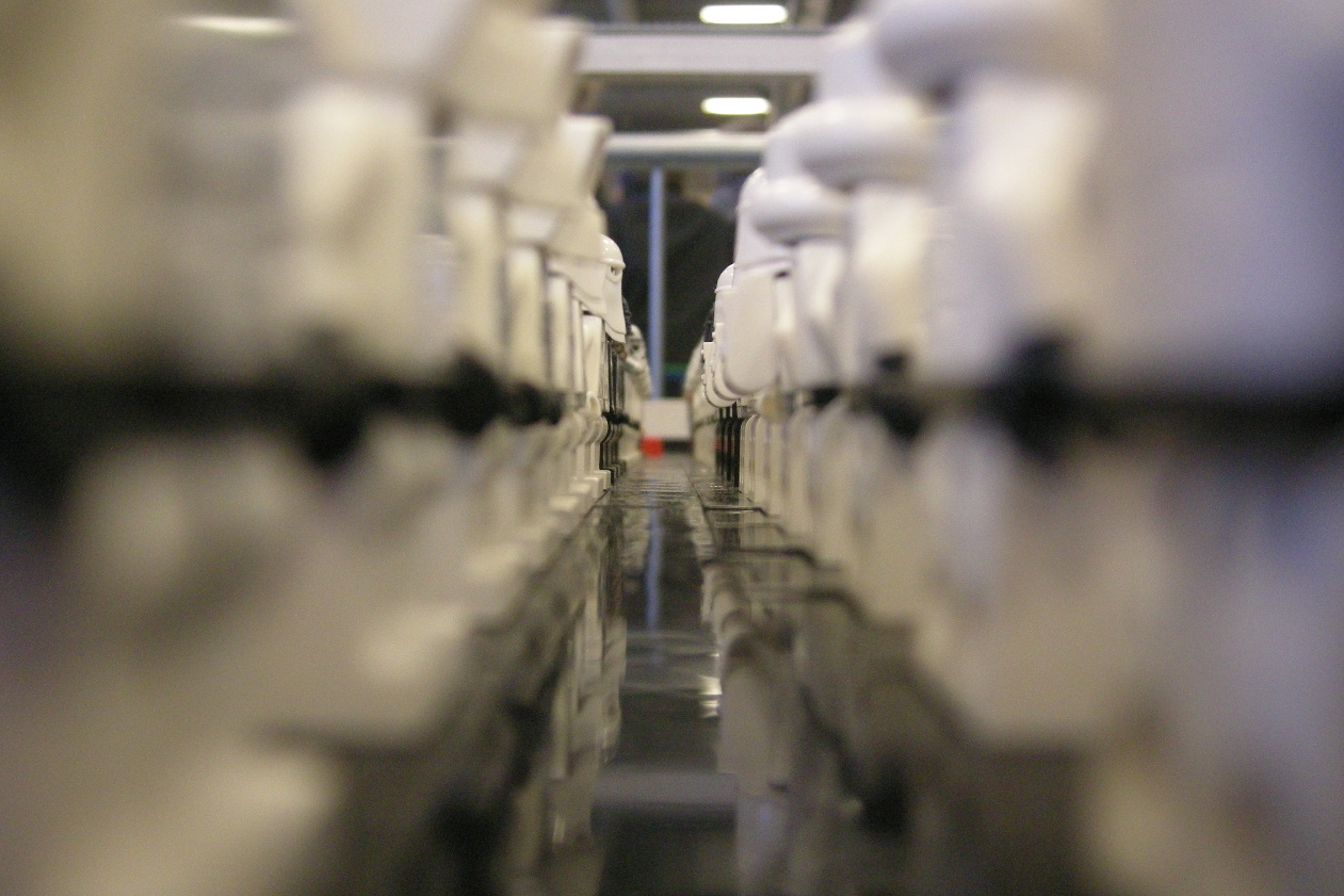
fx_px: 1419
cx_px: 669
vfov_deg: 35.1
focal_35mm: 38
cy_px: 437
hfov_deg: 50.7
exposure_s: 1/19.4
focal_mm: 7.5
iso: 400
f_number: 2.7
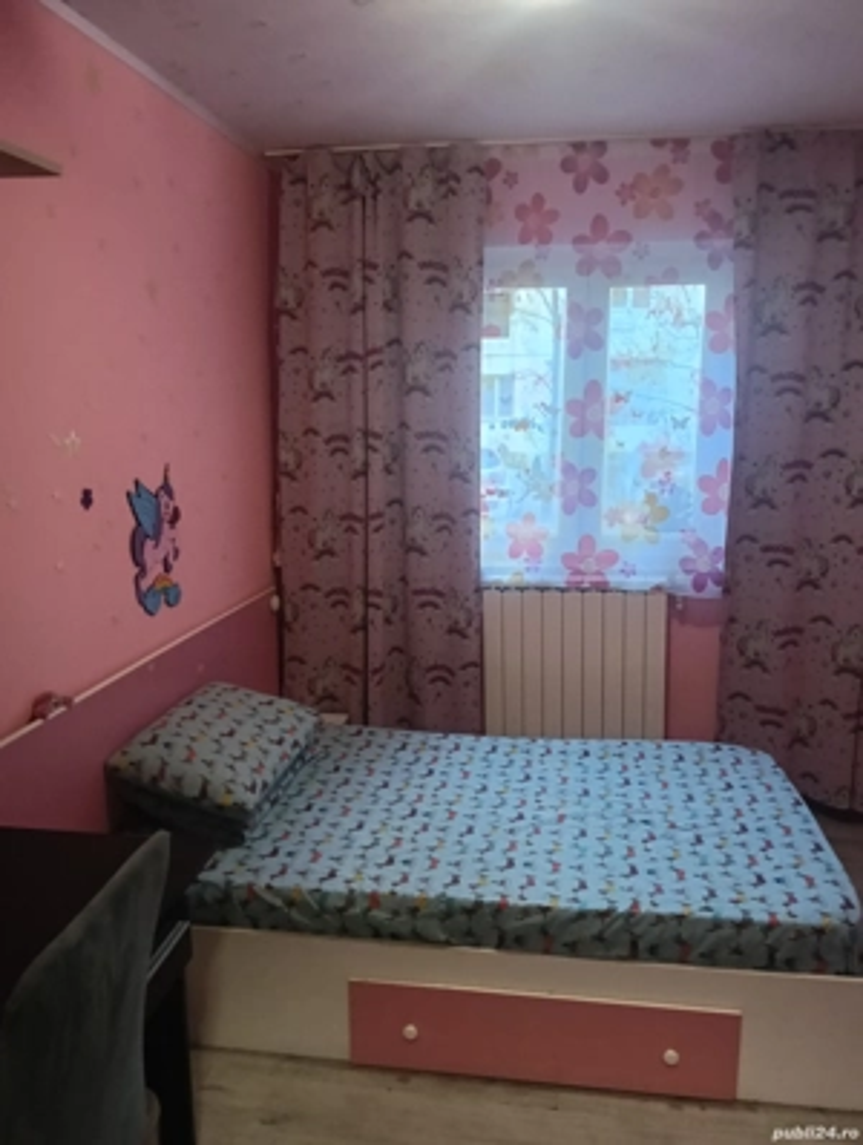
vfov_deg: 65.2
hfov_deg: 51.5
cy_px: 572
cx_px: 432
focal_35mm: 27
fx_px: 895
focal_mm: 3.98
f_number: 1.8
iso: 800
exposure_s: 1/33.3
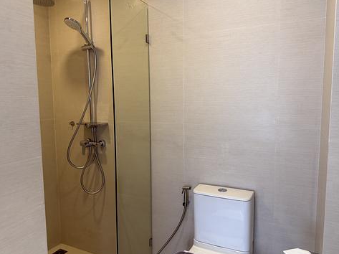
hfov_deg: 67.3
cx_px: 171
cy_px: 124
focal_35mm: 26
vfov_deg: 53.0
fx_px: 254
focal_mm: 6.76
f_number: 1.78
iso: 160
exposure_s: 1/121
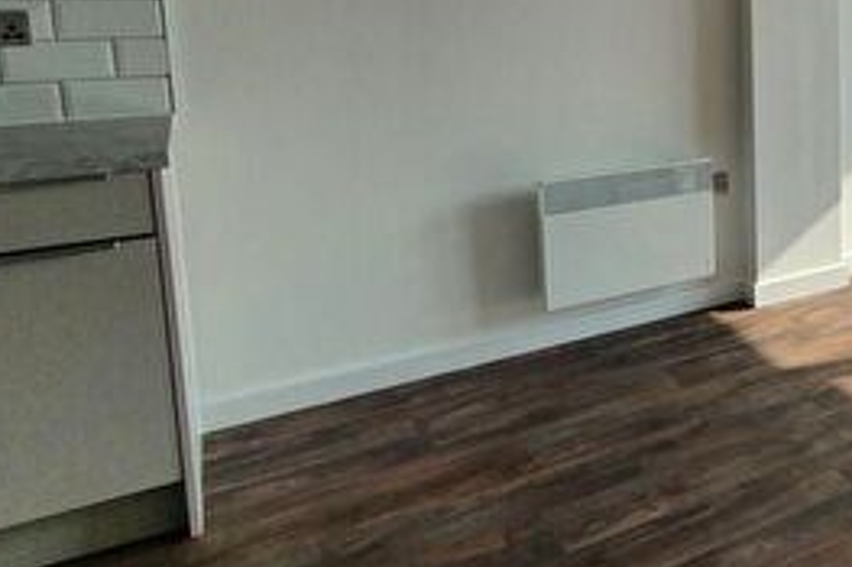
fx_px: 851
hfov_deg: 40.2
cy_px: 99
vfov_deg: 35.4
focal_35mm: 36
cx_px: 988
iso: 50
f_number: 2.2
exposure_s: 1/223
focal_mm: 1.8
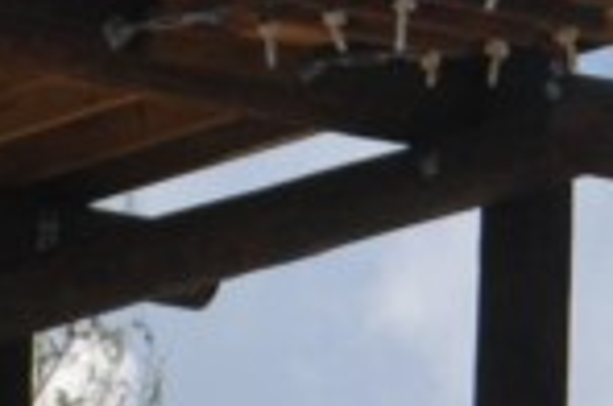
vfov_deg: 1.8
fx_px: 12930
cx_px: 79
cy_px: -617
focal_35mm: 761
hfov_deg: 2.7
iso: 250
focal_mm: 100
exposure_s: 1/1000
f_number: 5.3
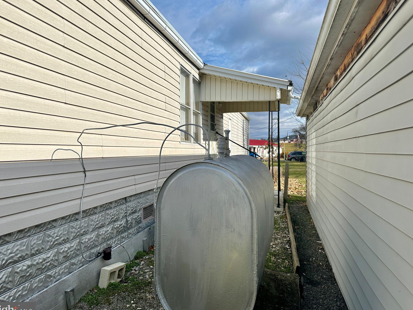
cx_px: 198
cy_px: 158
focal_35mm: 25
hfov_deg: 69.4
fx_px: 298
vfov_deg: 54.9
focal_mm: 6.86
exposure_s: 1/8197
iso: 80
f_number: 1.78
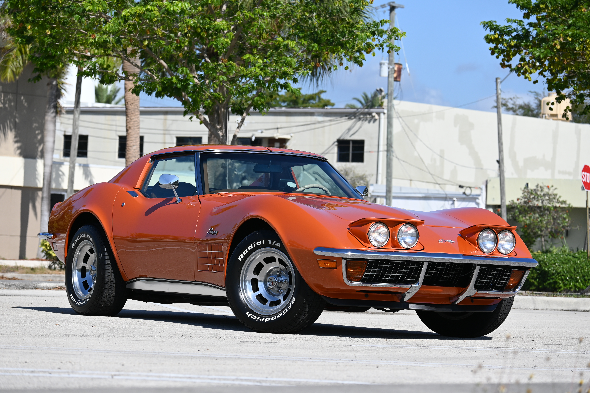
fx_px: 2581
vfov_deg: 8.7
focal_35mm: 158
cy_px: 196
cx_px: 295
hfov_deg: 13.0
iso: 100
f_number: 6.3
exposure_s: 1/640
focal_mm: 105
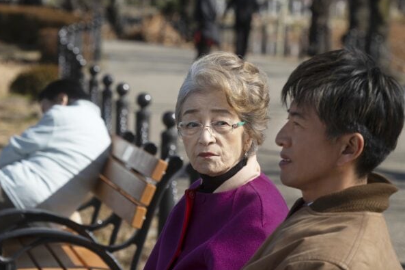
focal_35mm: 202
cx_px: 167
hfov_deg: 10.2
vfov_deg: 6.8
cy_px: 140
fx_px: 2272
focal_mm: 104
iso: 200
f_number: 5
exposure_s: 1/1250
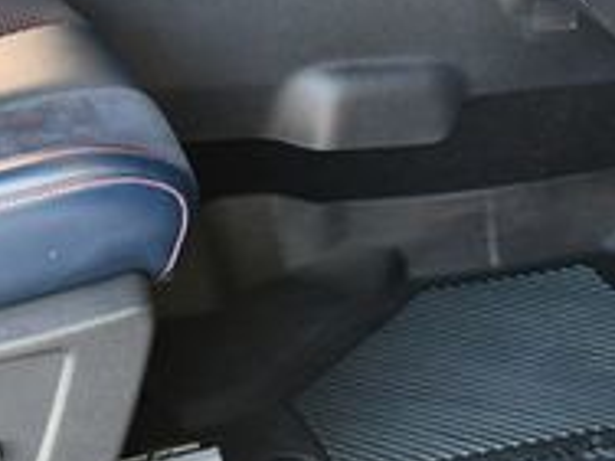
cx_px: 43
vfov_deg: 12.3
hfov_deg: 16.4
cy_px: -52
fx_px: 2096
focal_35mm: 118
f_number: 3.5
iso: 1400
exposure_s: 1/125
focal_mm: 18
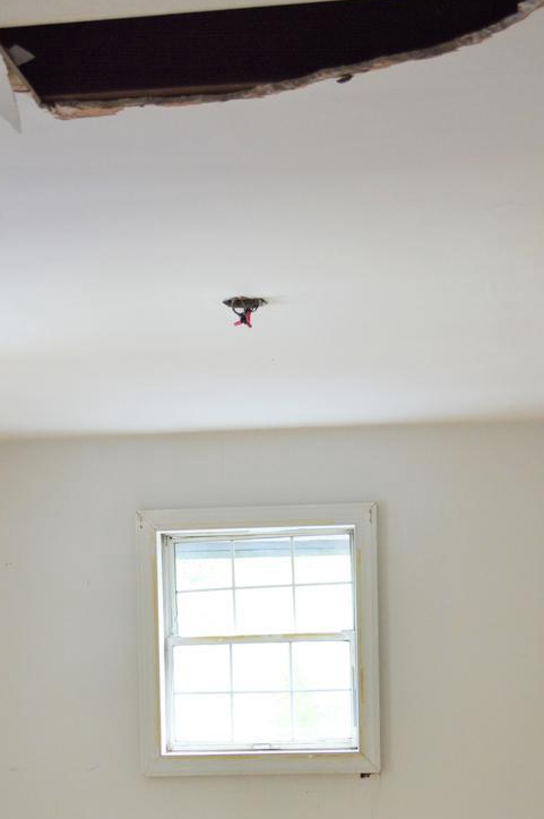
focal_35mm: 70
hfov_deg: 19.4
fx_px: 1590
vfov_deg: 27.8
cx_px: 243
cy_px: 735
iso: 400
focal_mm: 22
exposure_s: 1/60
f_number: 4
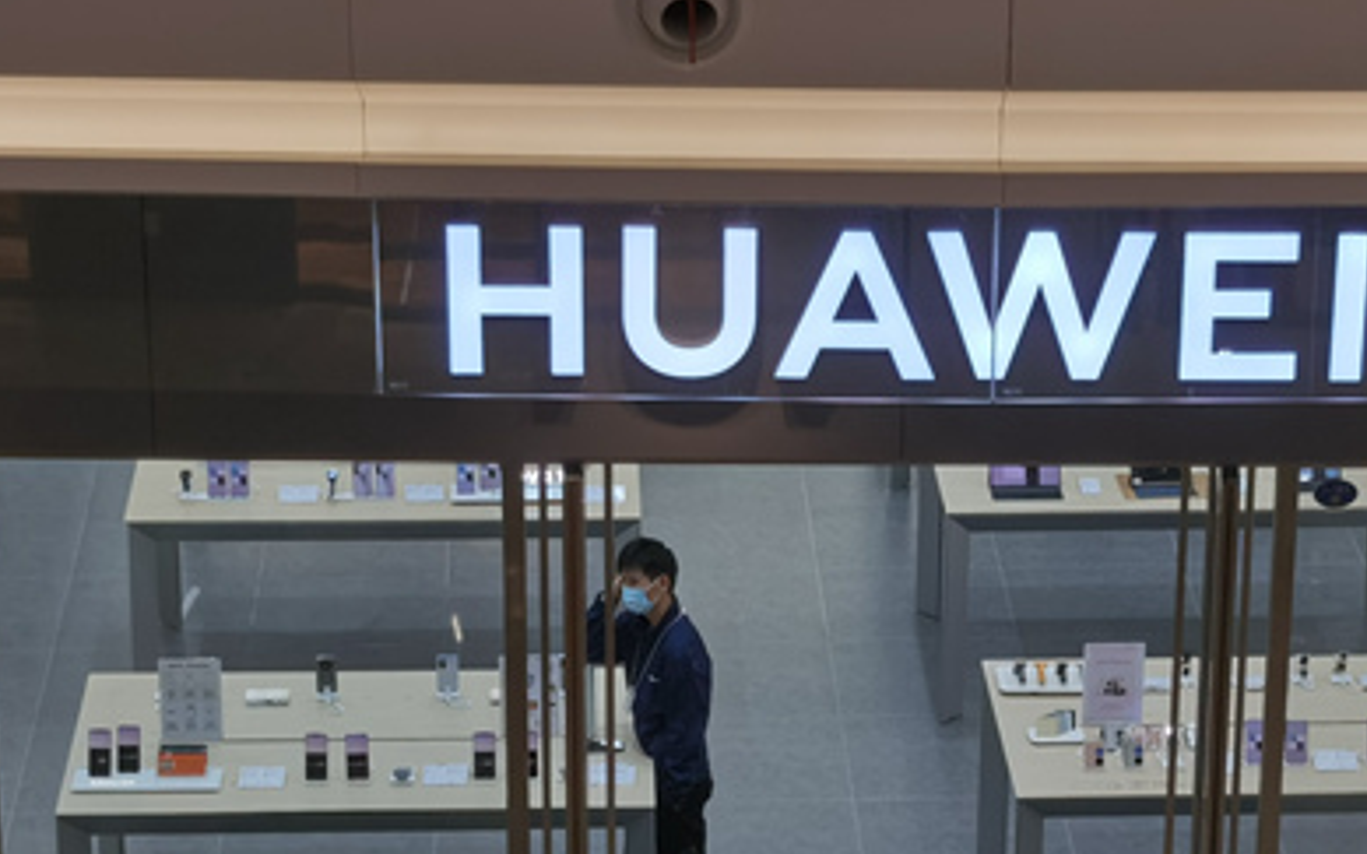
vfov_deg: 10.4
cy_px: 685
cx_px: 864
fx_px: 4693
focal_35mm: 126
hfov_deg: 16.5
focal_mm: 5.56
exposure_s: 1/501
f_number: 1.6
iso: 50
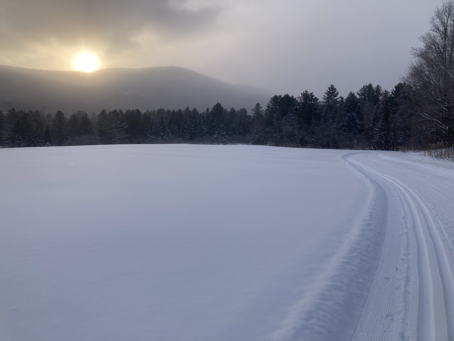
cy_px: 170
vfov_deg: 49.7
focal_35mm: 28
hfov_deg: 63.4
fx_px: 367
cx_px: 227
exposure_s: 1/1429
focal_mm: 3.99
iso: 20
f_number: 1.8
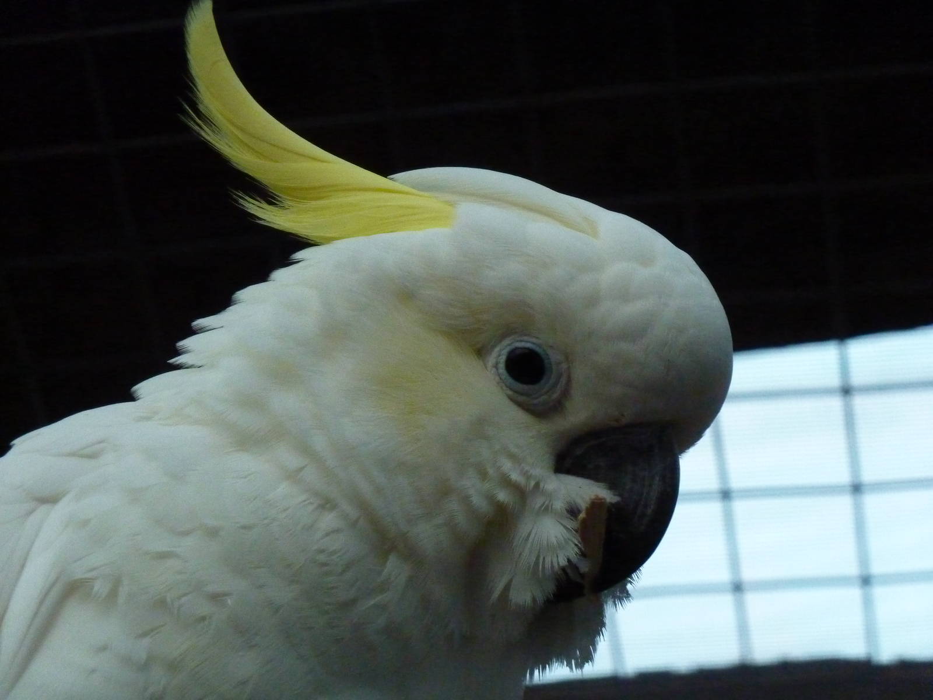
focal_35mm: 169
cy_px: 350
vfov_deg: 8.8
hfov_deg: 11.7
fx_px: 4555
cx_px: 466
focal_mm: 27.8
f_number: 4.5
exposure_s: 1/125
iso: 800
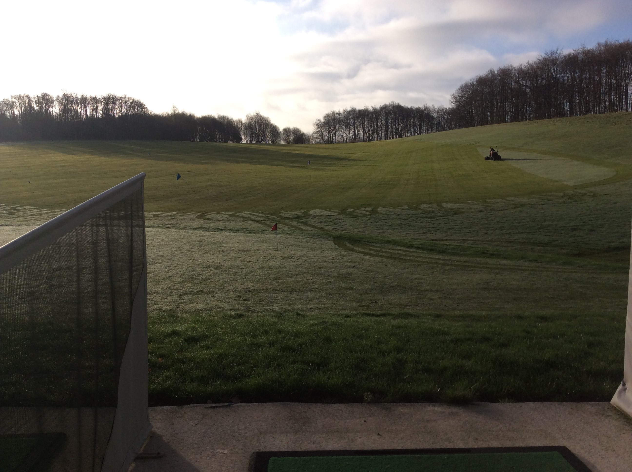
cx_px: 316
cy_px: 236
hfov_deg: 56.9
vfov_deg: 44.1
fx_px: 583
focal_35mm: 32
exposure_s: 1/1330
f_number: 2.4
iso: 32
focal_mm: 3.3
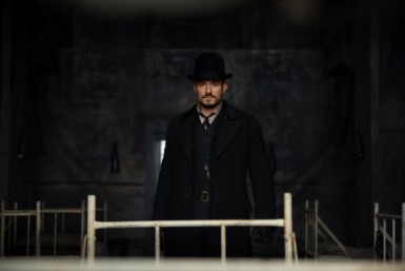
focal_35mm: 70
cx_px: 202
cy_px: 136
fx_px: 788
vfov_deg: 19.5
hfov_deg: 28.8
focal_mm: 70
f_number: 2.8
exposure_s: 1/320
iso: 1600
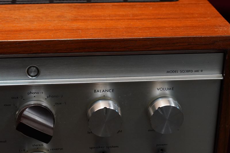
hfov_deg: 24.8
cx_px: 115
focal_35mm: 82
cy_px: 76
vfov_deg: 16.6
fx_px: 523
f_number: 8
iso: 3200
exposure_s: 1/125
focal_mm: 55
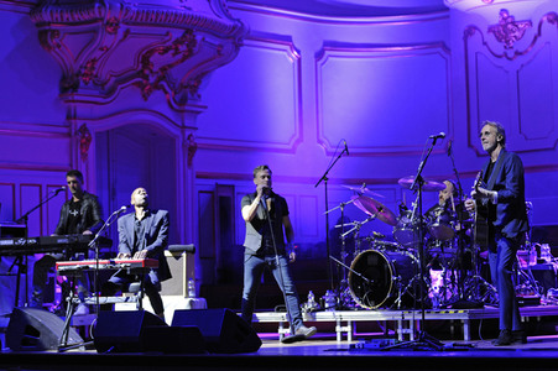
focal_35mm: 86
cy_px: 186
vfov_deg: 15.9
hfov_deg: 23.7
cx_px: 279
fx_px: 1332
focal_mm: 86
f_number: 2.8
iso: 1600
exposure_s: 1/160
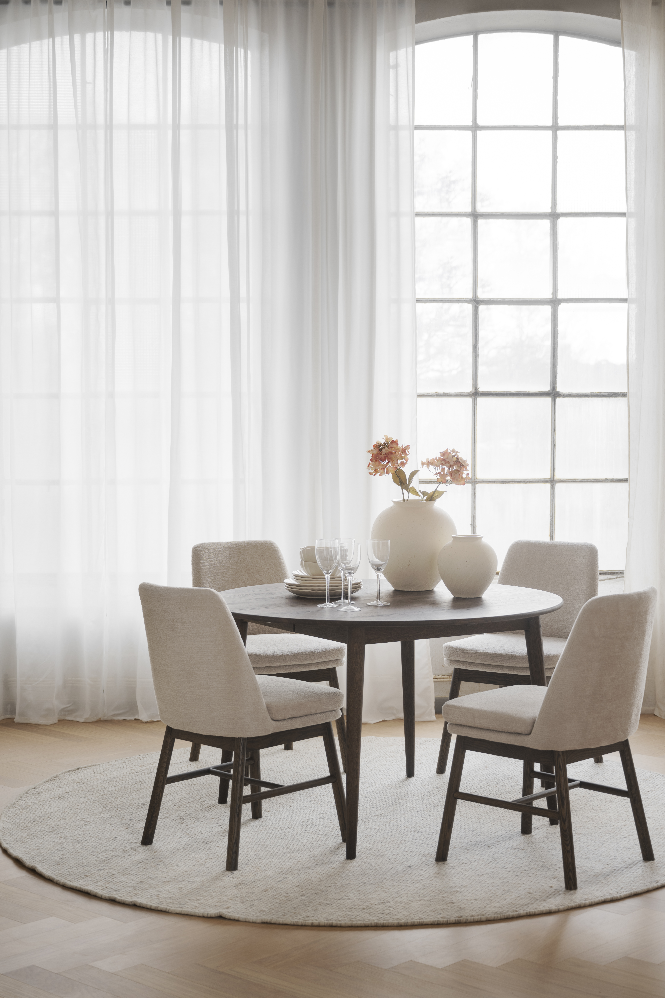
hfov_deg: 23.4
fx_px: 1607
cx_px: 336
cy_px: 518
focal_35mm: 58
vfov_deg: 34.5
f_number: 4
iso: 100
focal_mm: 51
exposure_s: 1/100
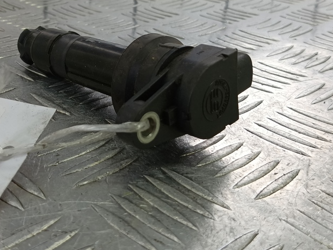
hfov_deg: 48.5
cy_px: 87
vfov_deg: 37.4
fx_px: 366
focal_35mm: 38
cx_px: 126
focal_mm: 4.11
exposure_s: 1/100
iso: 111
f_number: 1.6
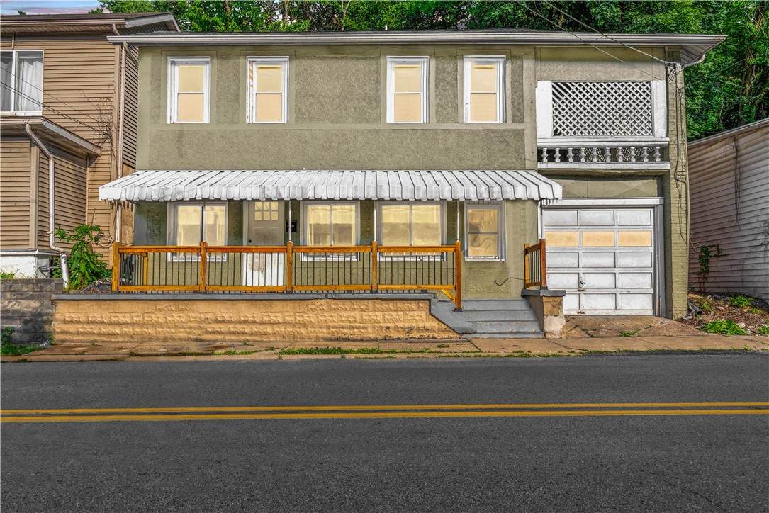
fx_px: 491
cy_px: 256
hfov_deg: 76.1
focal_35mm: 23
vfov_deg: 55.1
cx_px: 384
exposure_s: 1/1250
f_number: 8
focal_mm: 23
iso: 100
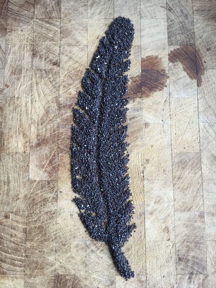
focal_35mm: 29
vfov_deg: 61.7
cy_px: 144
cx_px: 108
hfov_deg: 48.2
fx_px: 241
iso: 32
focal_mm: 4.15
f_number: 2.2
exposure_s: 1/30
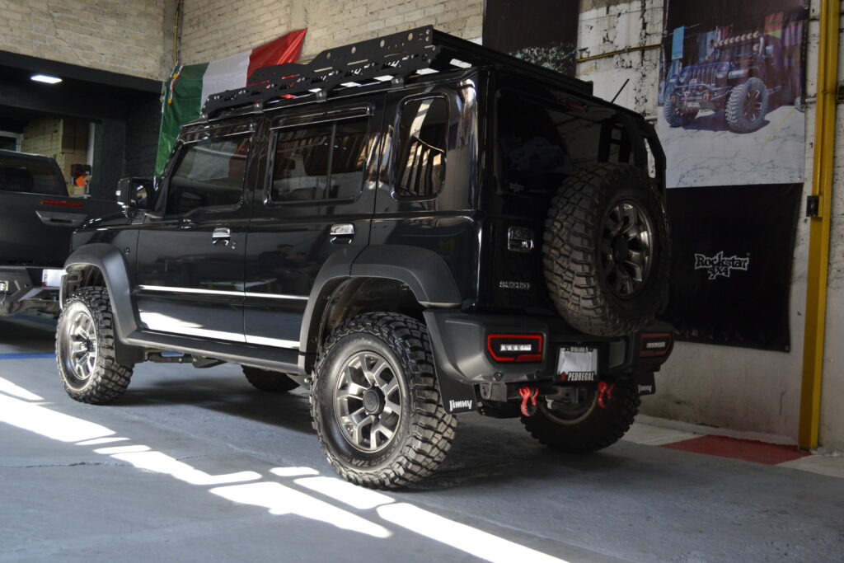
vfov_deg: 36.9
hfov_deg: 53.1
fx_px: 844
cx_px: 422
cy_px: 282
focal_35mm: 36
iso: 400
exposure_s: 1/50
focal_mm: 24
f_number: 4
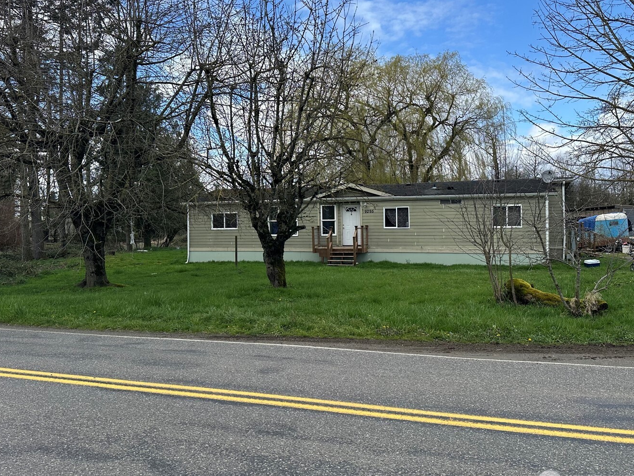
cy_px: 215
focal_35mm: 29
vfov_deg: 48.2
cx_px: 278
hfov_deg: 61.5
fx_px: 531
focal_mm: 6.86
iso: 80
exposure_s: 1/2469
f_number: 1.78
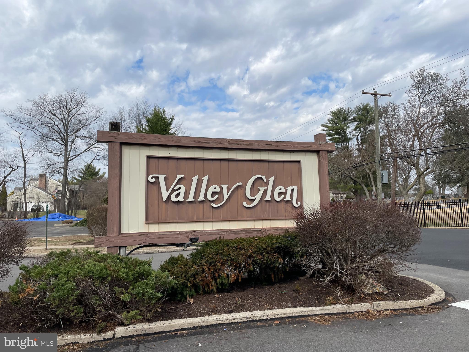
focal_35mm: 26
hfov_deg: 67.3
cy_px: 176
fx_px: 352
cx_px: 234
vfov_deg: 53.1
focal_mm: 4.2
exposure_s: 1/3300
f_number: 1.6
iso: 32
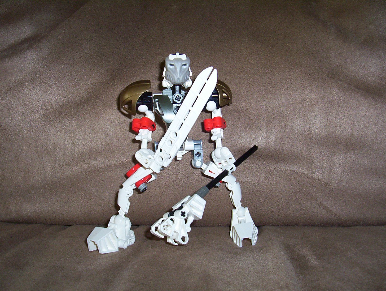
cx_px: 193
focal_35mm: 43
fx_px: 481
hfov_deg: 43.8
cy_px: 146
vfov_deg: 33.7
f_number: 2.73
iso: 140
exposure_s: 1/60
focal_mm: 5.77
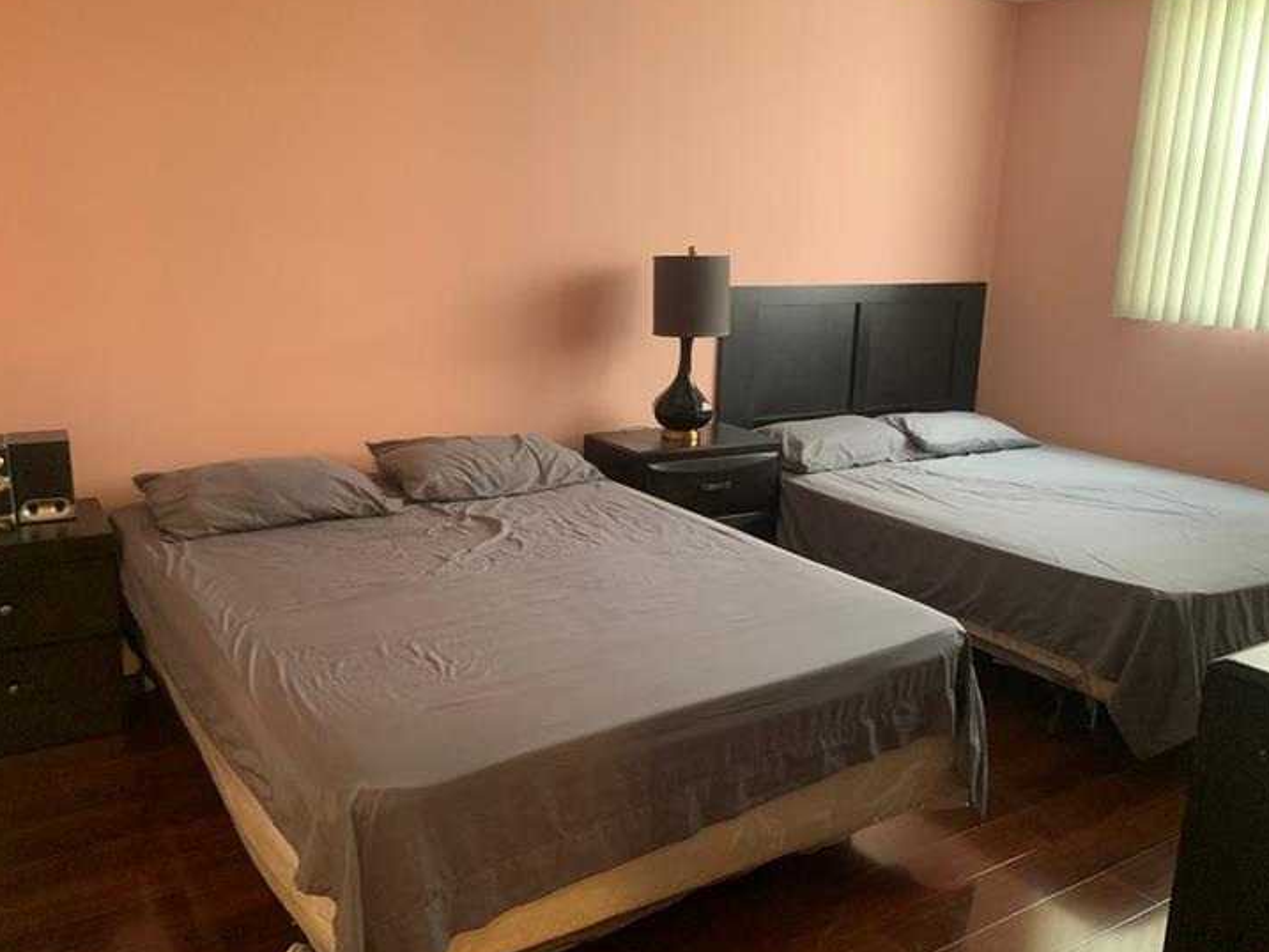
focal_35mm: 29
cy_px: 481
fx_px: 1063
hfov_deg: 61.7
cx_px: 641
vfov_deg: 48.2
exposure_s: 1/60
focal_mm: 4.25
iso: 320
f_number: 1.8
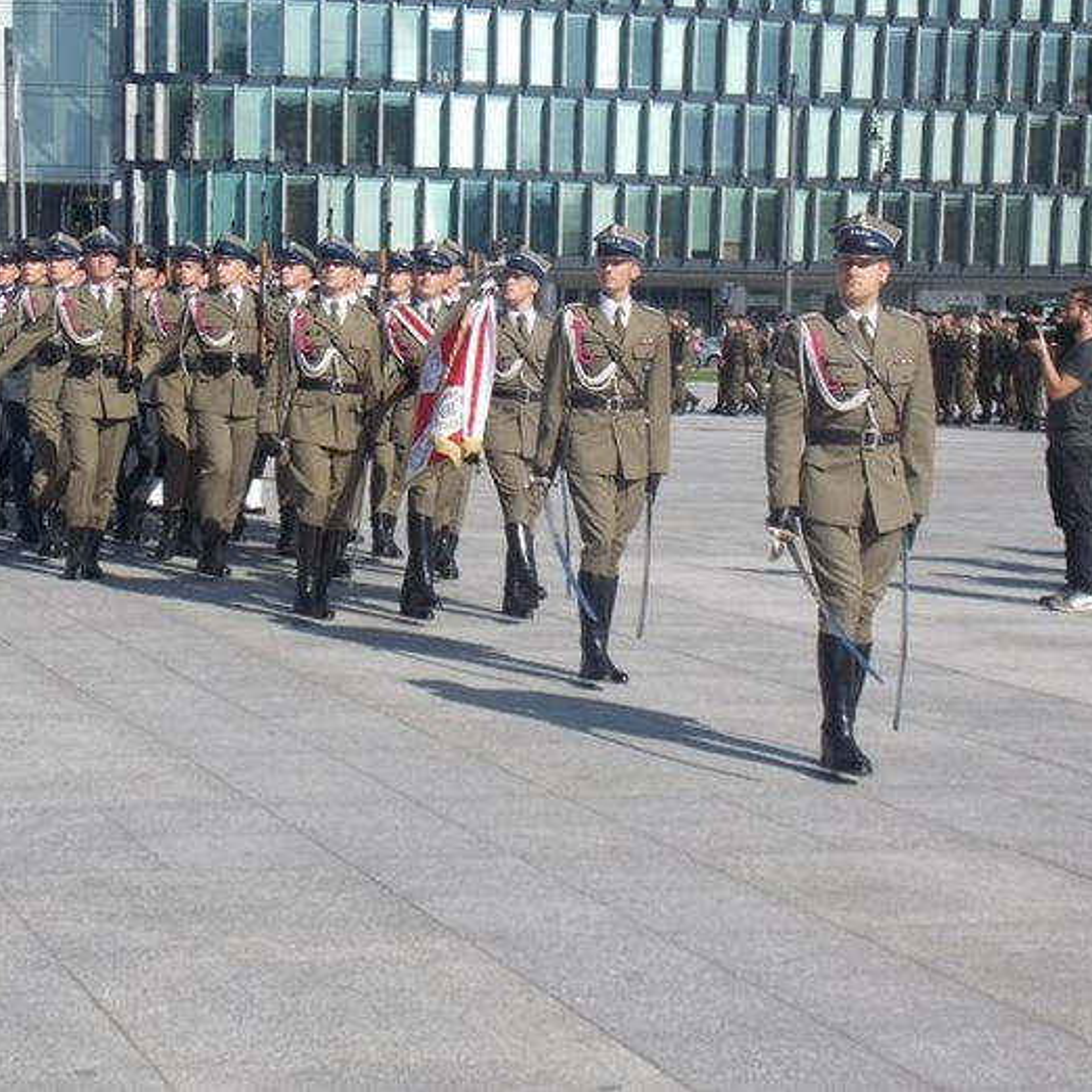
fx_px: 2748
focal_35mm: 77
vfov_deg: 22.5
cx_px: 425
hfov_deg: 22.4
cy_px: 545
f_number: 4.1
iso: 80
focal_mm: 11.5
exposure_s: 1/640
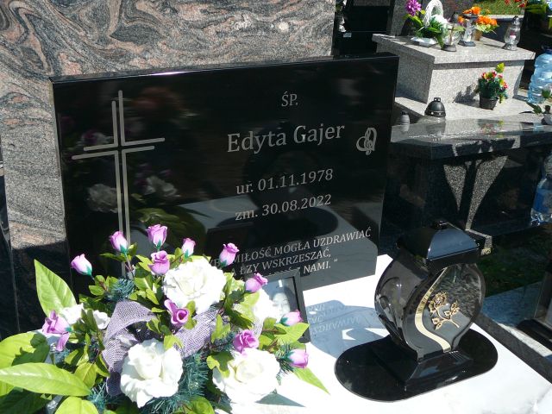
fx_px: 686
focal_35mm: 43
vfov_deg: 33.6
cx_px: 276
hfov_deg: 43.9
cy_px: 207
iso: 80
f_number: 3.2
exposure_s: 1/800
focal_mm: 6.4
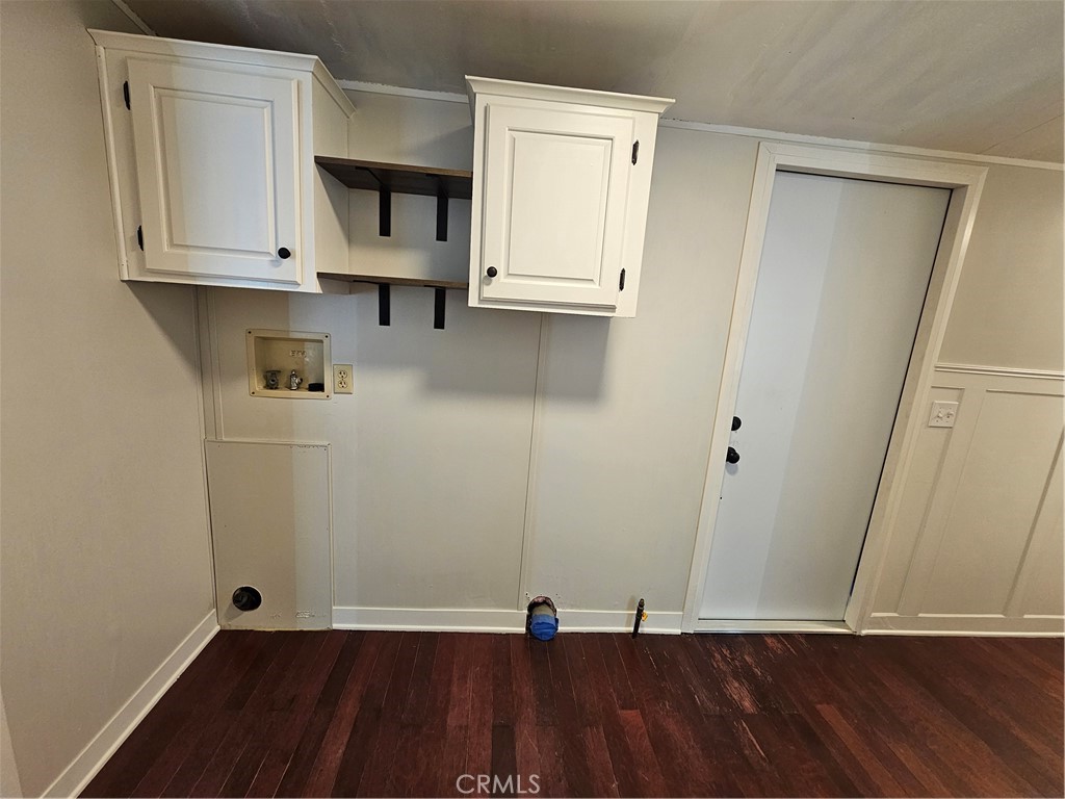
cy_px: 400
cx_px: 532
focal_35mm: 13
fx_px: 400
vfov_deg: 89.9
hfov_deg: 106.2
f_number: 2.2
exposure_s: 1/60
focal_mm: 2.2
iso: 160
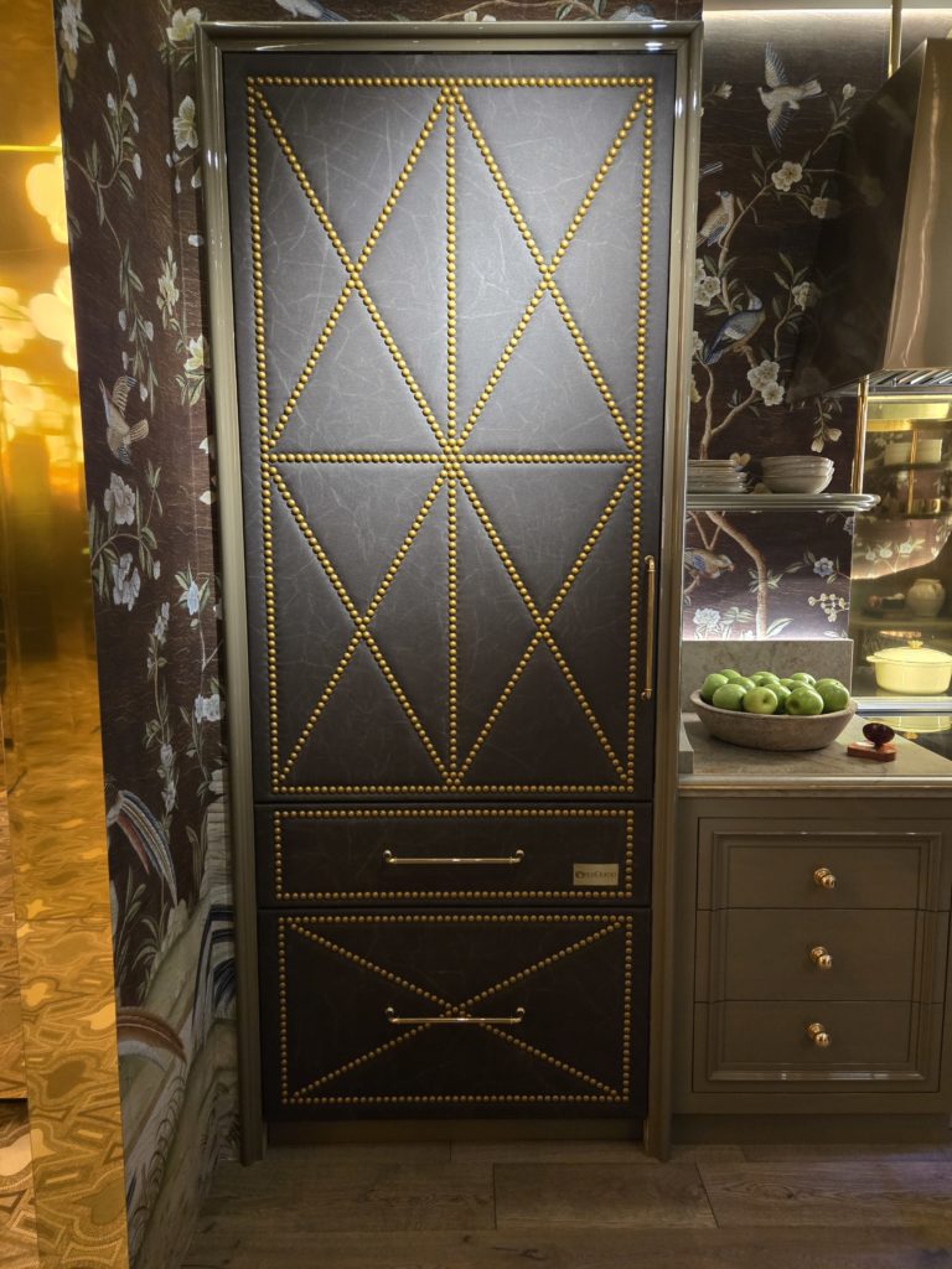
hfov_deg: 58.9
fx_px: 843
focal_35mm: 23
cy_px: 634
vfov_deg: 73.9
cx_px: 476
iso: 640
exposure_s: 1/30.9
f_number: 1.8
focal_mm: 5.4
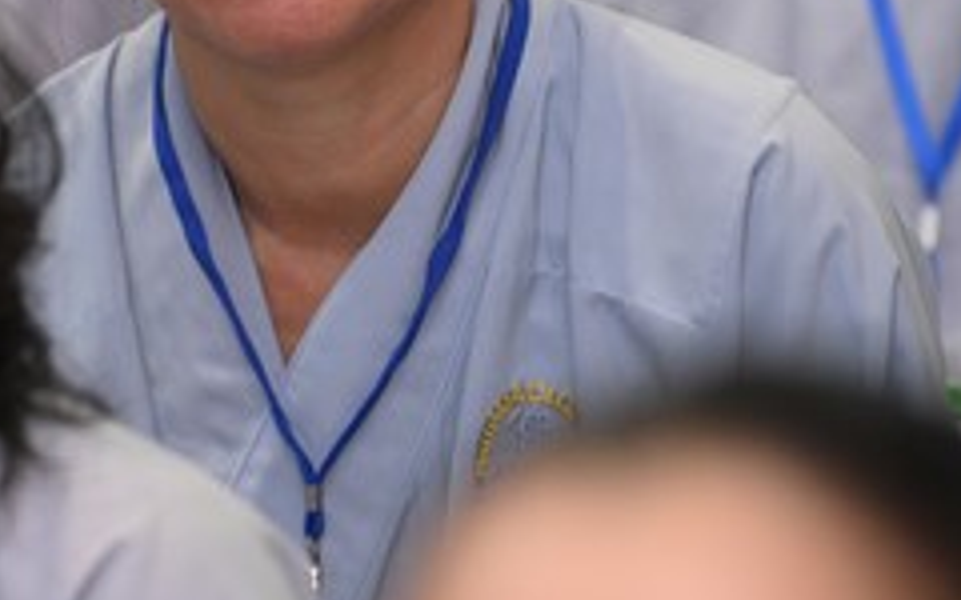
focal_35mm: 552
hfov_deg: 3.8
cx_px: 324
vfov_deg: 2.4
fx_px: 14457
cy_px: 196
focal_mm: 200
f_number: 3.5
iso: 2500
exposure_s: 1/160
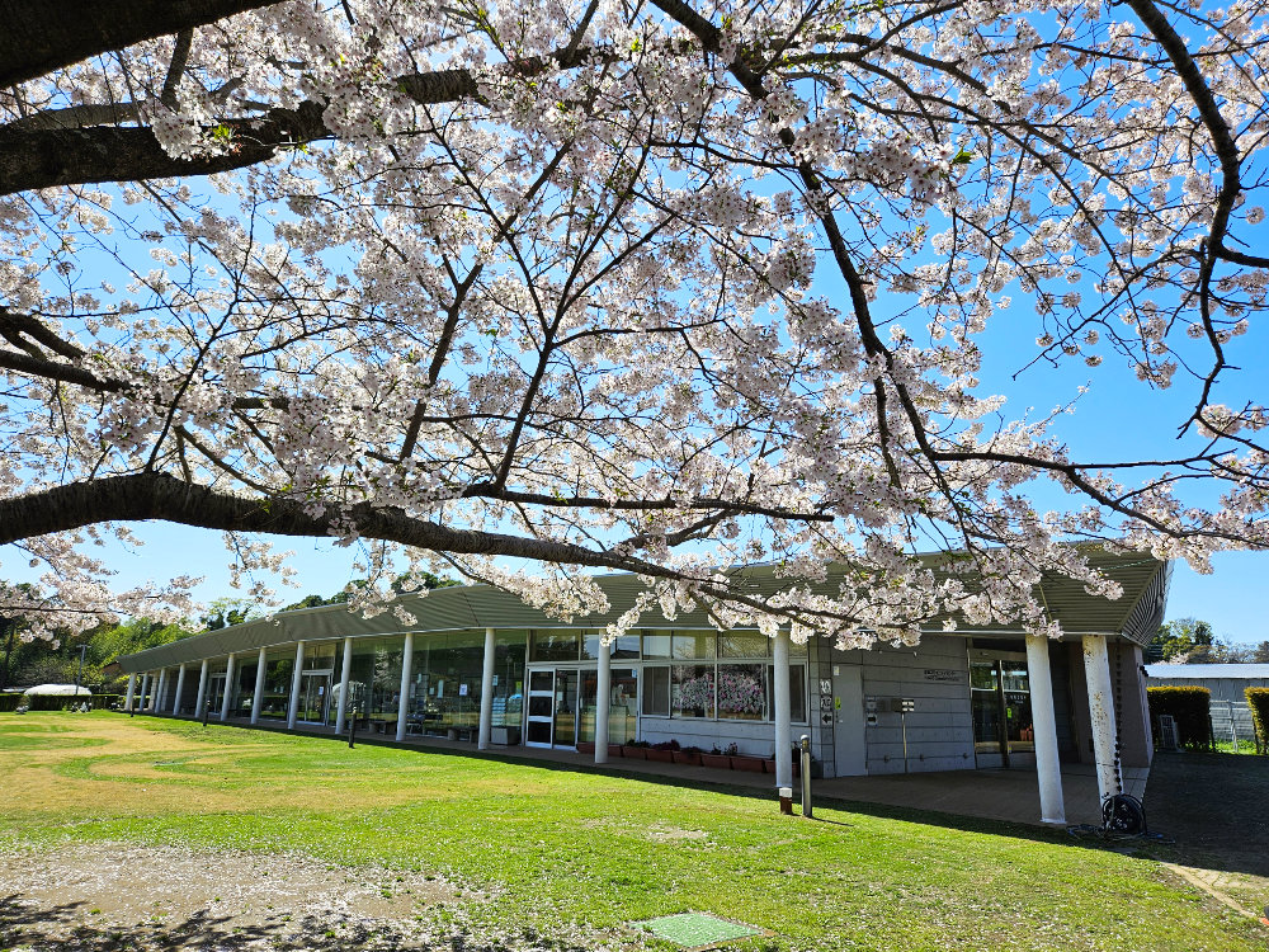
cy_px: 476
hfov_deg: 73.9
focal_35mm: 23
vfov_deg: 58.9
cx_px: 634
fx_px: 843
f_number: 1.8
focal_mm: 5.4
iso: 25
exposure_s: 1/2463
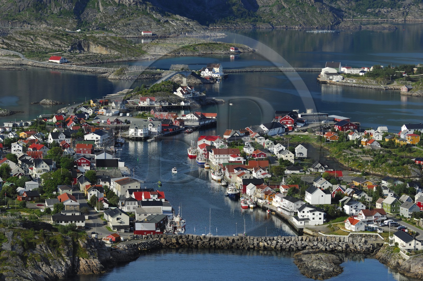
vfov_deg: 9.3
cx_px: 212
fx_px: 1725
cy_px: 140
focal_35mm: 147
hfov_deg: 14.0
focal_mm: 98
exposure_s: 1/1500
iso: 100
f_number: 3.2
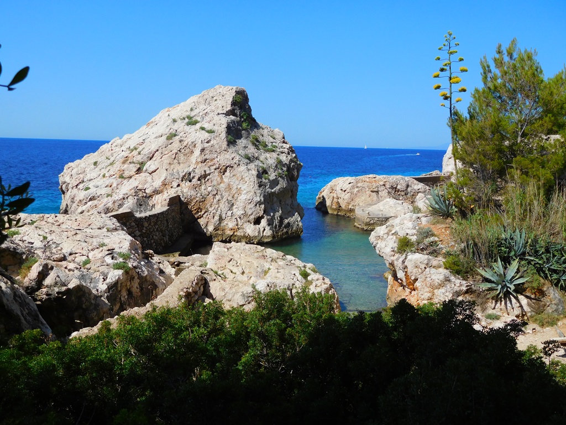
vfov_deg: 44.2
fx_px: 523
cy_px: 212
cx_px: 283
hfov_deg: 56.8
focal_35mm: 32
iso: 125
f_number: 7.2
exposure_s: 1/400
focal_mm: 5.7
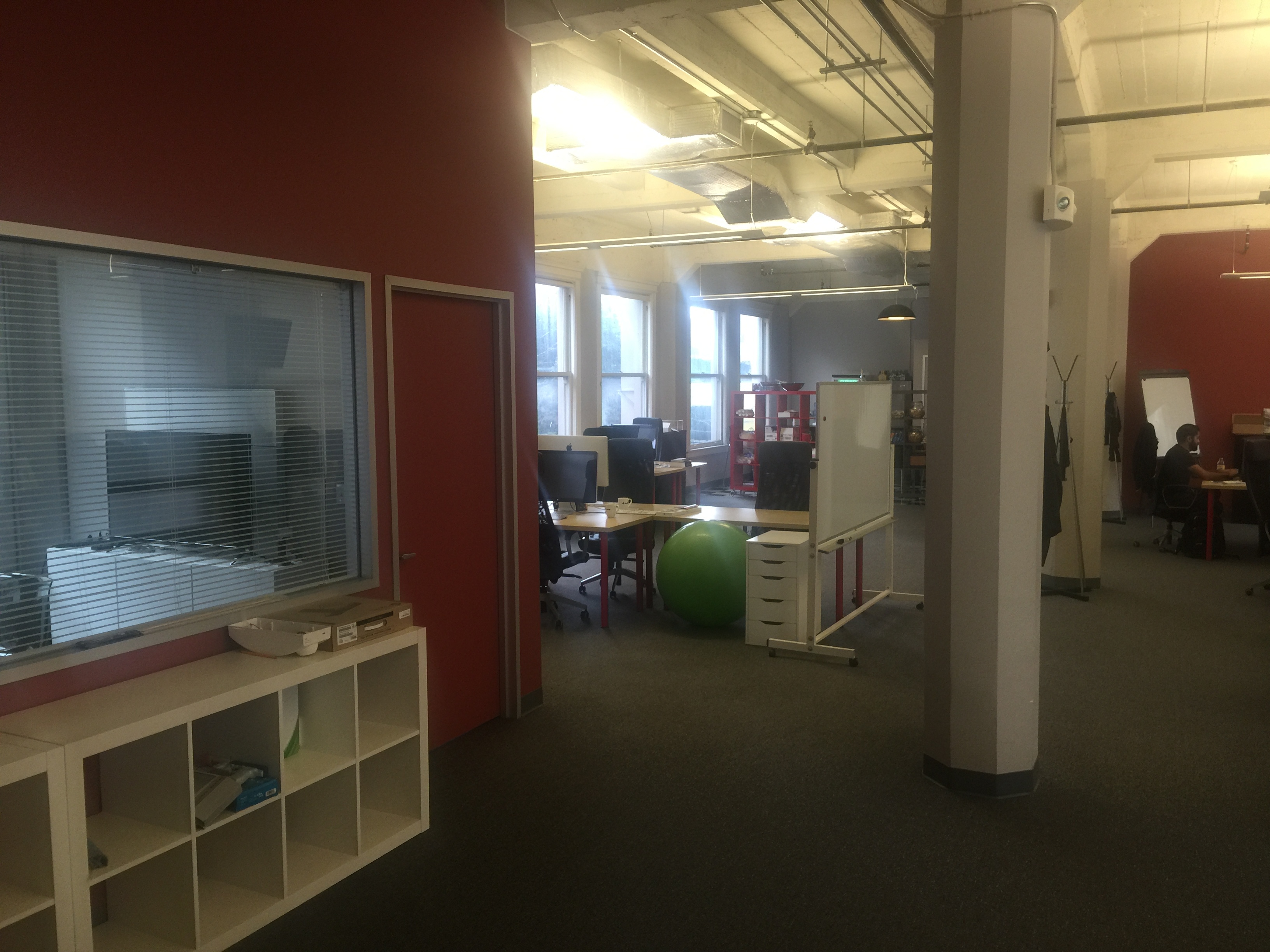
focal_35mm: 29
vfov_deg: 48.2
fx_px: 1064
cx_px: 635
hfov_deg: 61.7
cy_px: 476
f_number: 2.2
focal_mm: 4.15
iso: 40
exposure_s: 1/30
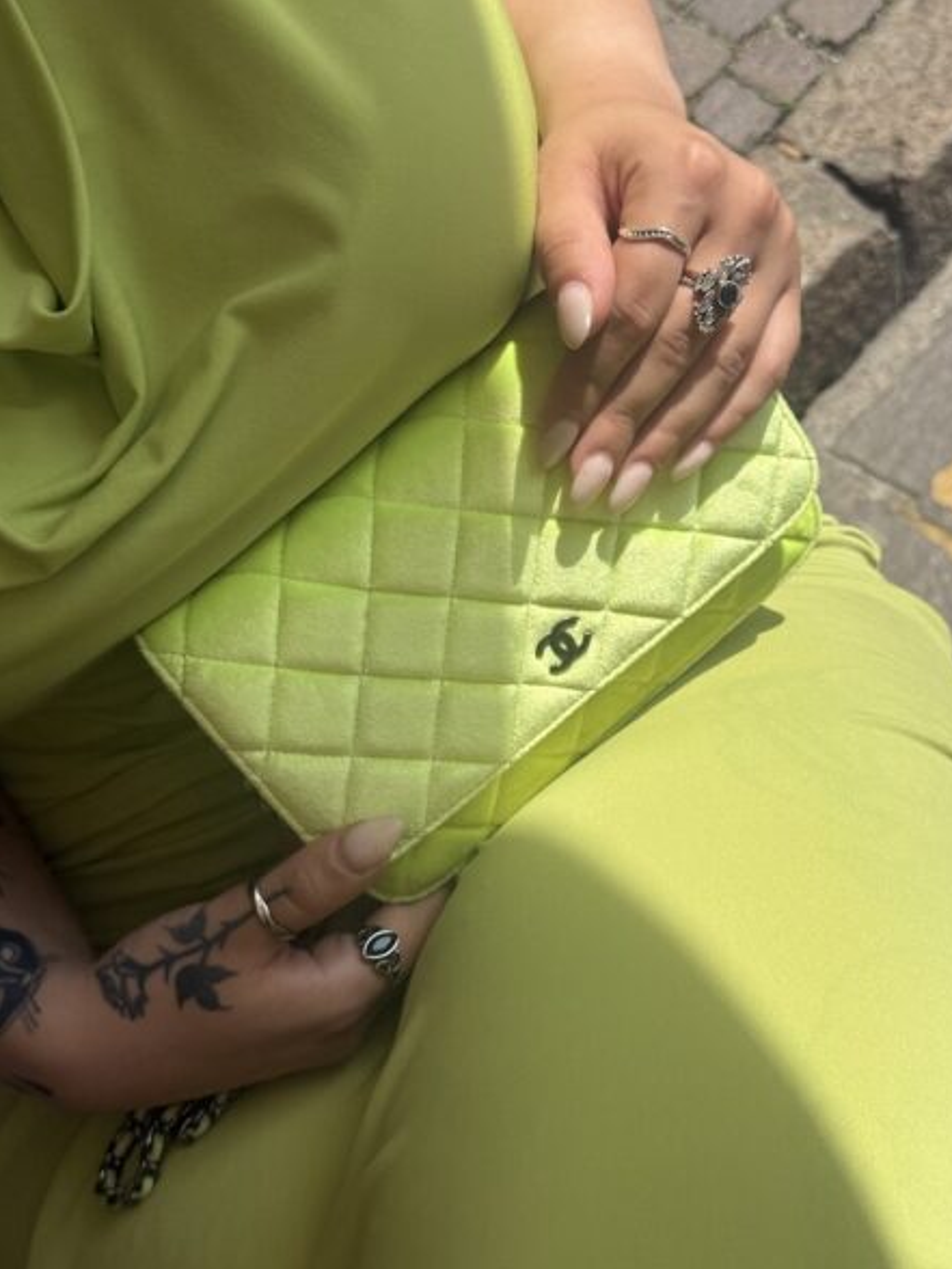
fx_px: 1797
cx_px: 481
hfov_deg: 29.7
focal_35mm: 49
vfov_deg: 38.9
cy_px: 643
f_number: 1.78
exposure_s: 1/5587
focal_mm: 6.76
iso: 80
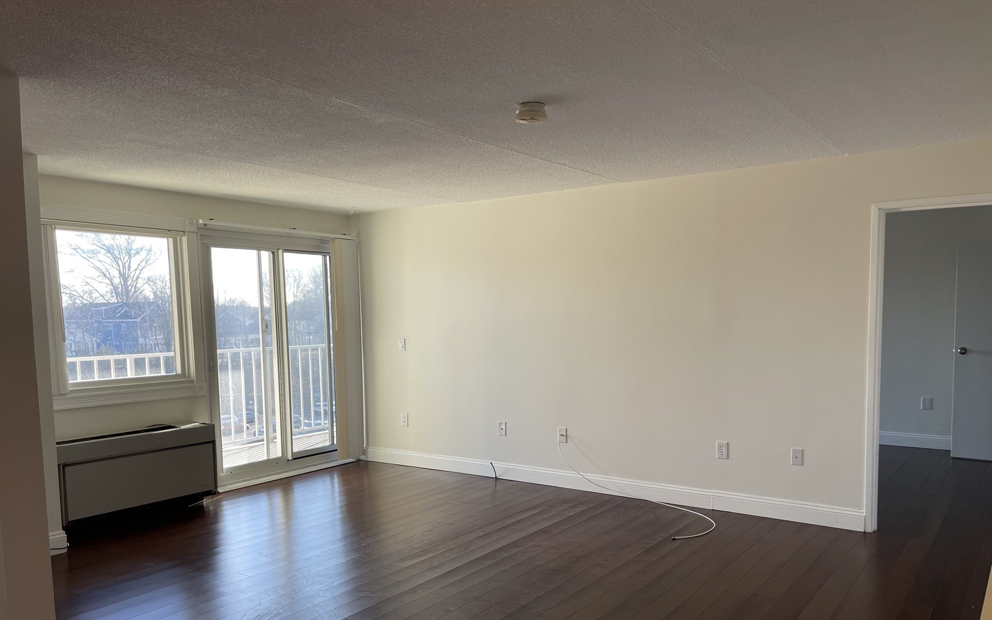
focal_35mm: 27
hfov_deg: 68.4
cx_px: 492
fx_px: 730
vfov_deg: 45.7
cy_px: 378
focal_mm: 5.1
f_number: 1.6
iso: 32
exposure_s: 1/131
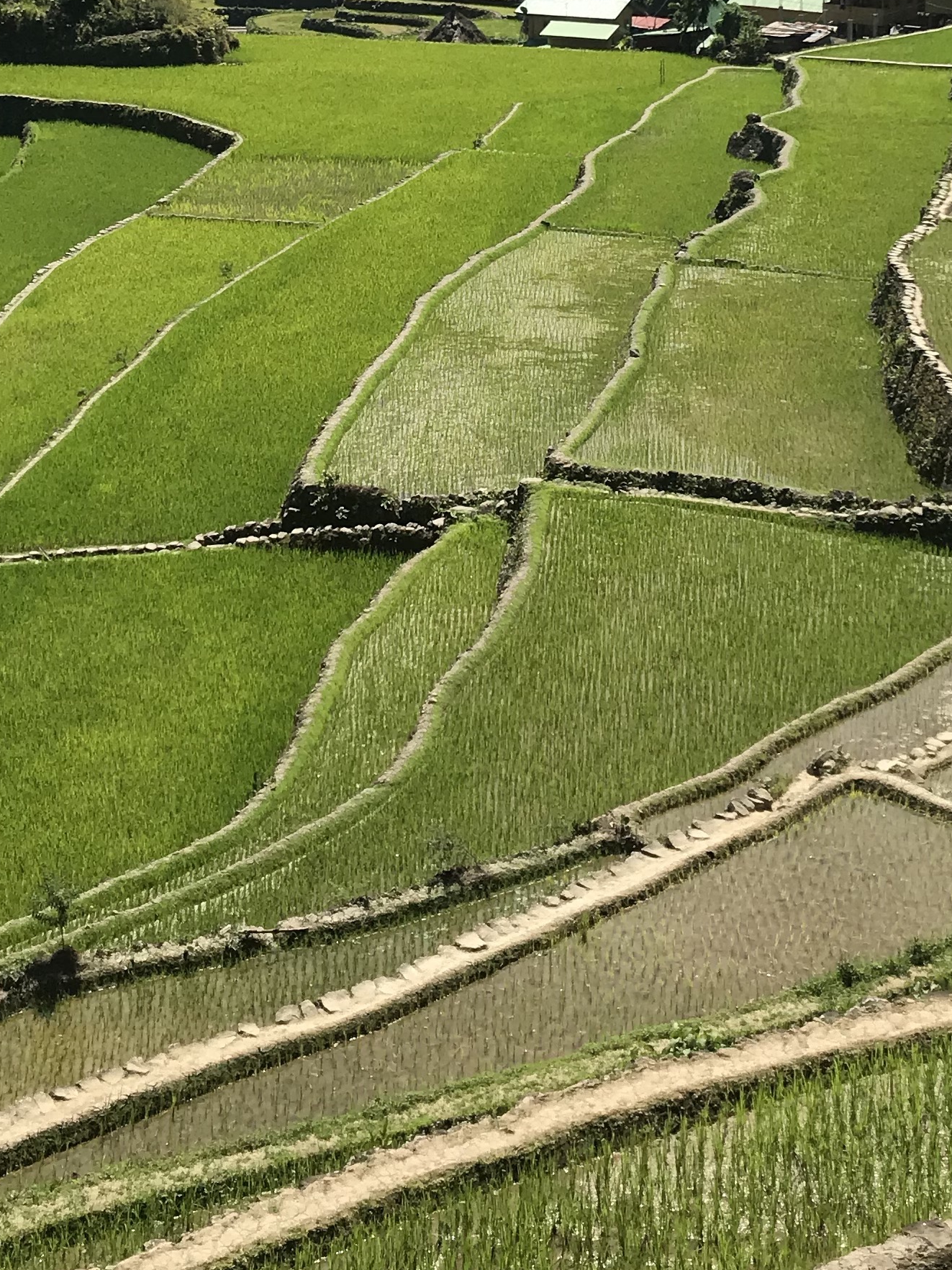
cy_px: -80
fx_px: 2347
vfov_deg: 27.9
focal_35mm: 64
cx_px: 536
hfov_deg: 22.9
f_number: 1.8
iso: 20
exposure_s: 1/2227
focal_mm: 3.99
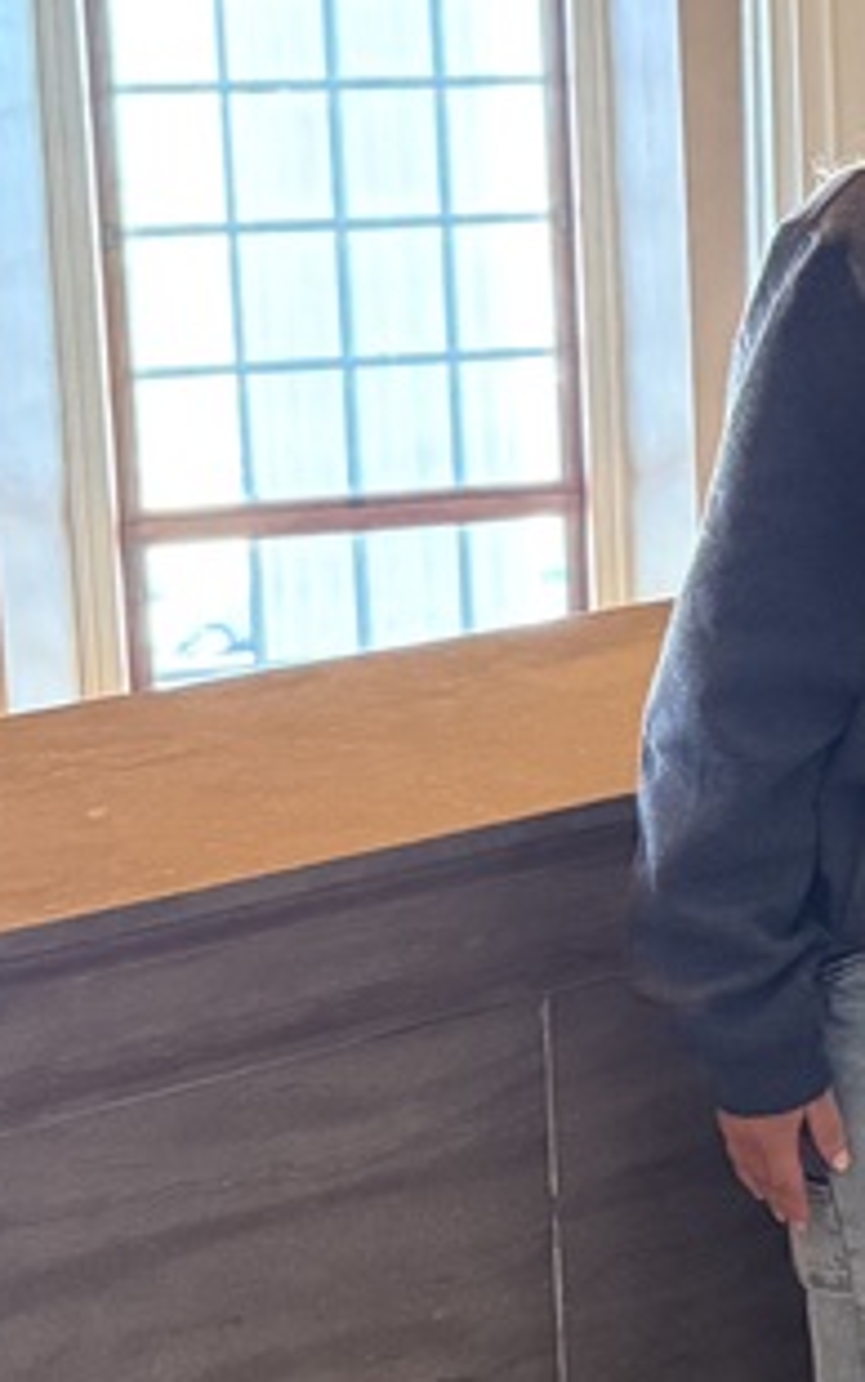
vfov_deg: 24.8
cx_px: 1775
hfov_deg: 13.5
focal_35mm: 82
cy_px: 281
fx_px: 3090
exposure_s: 1/40
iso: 800
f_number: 1.78
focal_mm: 6.76
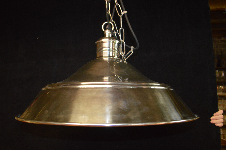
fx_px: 207
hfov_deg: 57.3
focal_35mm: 33
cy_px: 75
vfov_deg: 39.9
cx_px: 113
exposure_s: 1/60
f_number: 3.8
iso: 2200
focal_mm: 22
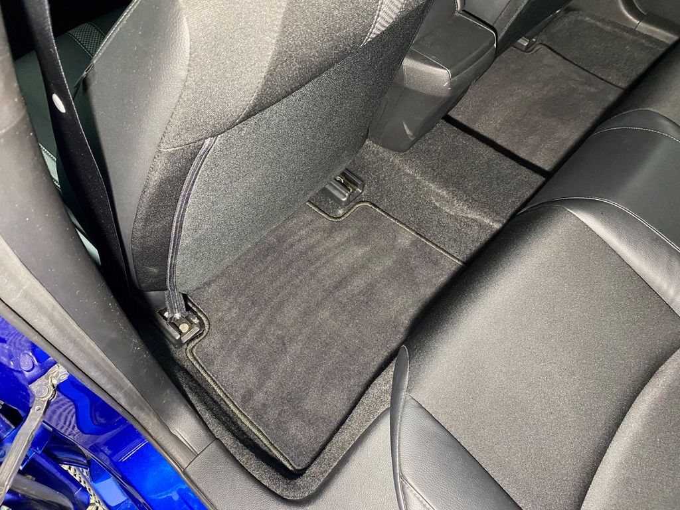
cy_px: 255
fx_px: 511
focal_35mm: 26
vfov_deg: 53.1
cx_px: 340
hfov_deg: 67.3
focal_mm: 4.25
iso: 500
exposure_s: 1/40
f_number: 1.8
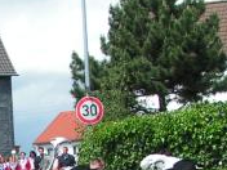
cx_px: -35
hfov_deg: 13.9
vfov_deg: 10.5
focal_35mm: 138
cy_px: 234
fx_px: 905
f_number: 5.6
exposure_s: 1/200
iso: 50
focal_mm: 5.8
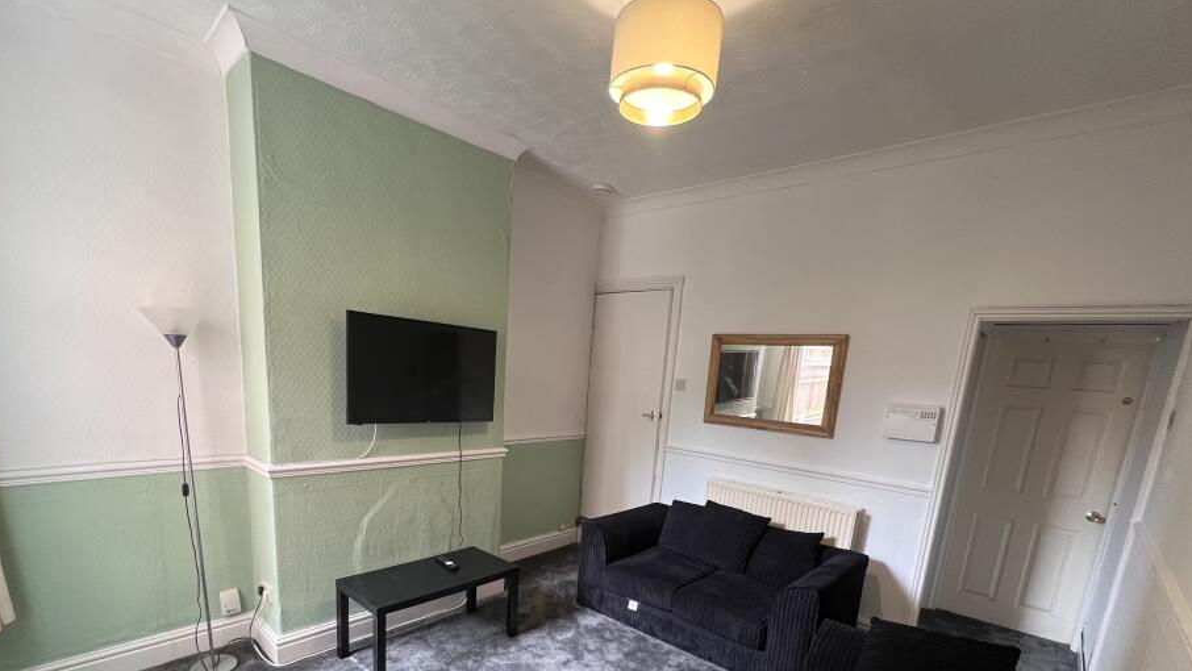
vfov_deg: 64.1
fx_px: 506
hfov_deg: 99.2
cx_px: 557
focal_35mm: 16
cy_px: 482
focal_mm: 1.57
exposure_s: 1/61
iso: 250
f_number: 1.8
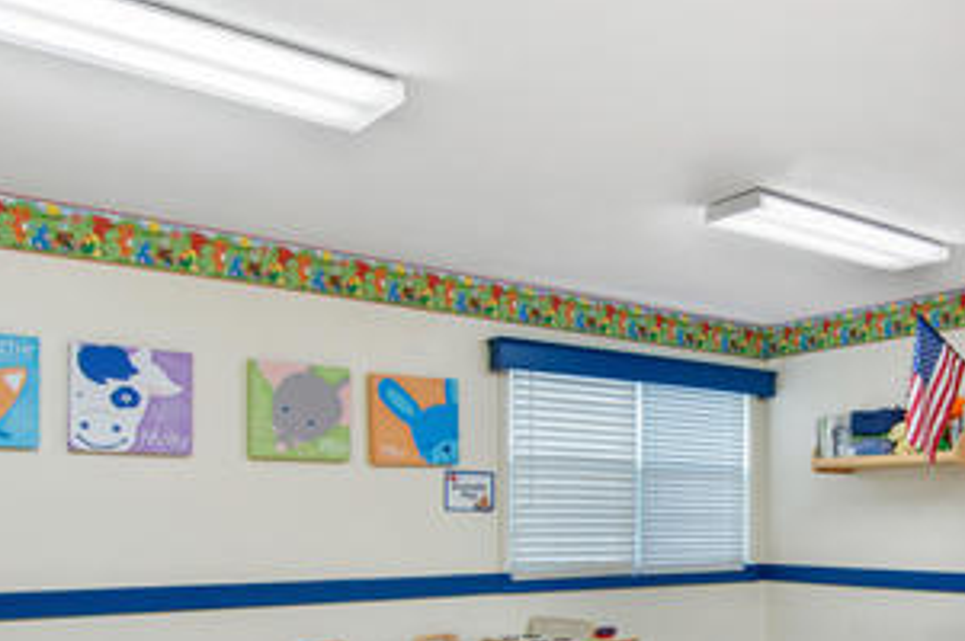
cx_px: 829
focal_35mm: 37
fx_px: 991
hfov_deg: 47.7
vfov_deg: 34.3
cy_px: 551
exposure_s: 1/40
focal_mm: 12
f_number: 8
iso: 320
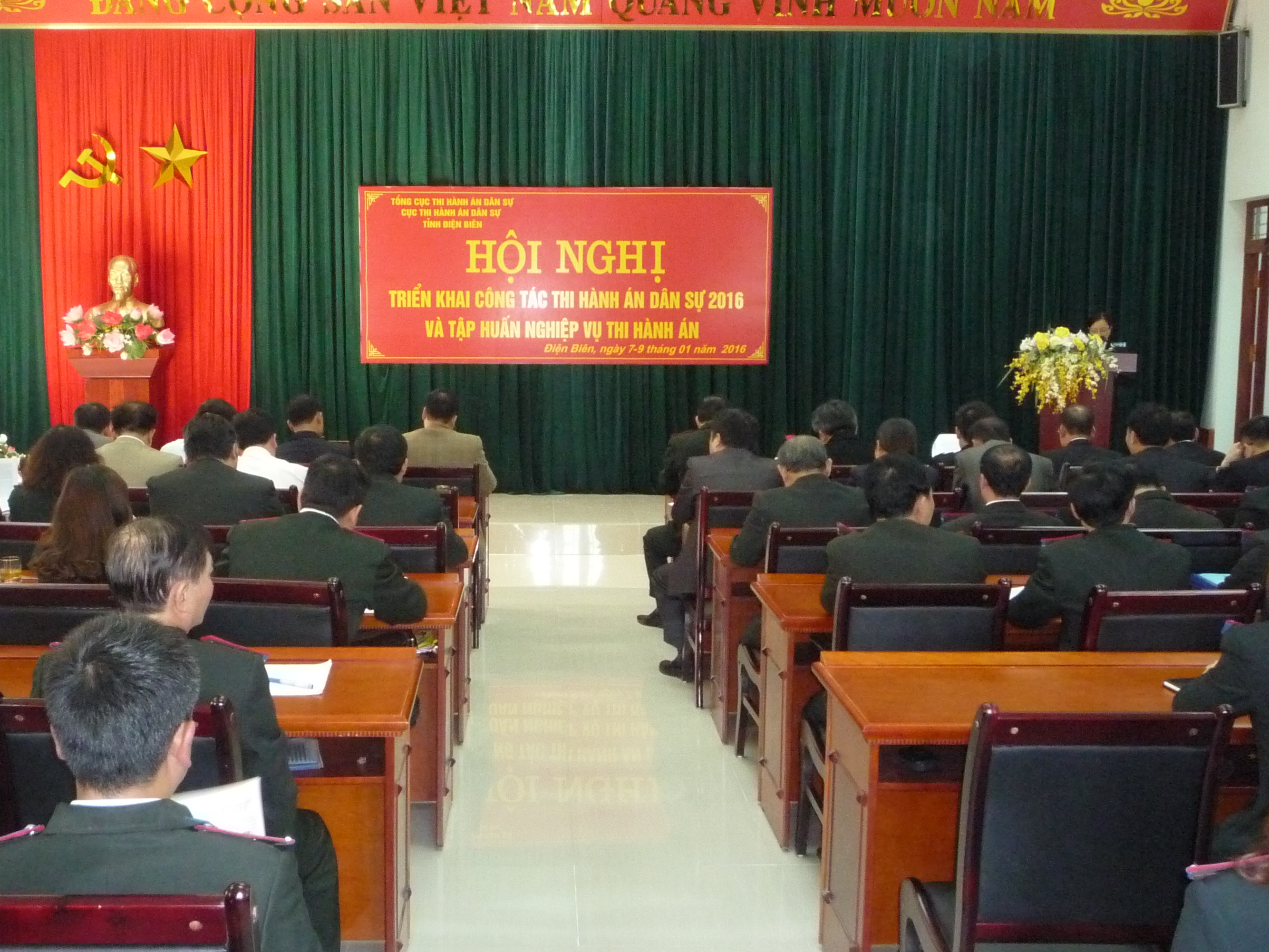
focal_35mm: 41
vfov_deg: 35.1
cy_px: 515
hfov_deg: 45.6
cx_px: 542
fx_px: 1503
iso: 640
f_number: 3.3
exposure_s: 1/30
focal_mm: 5.2
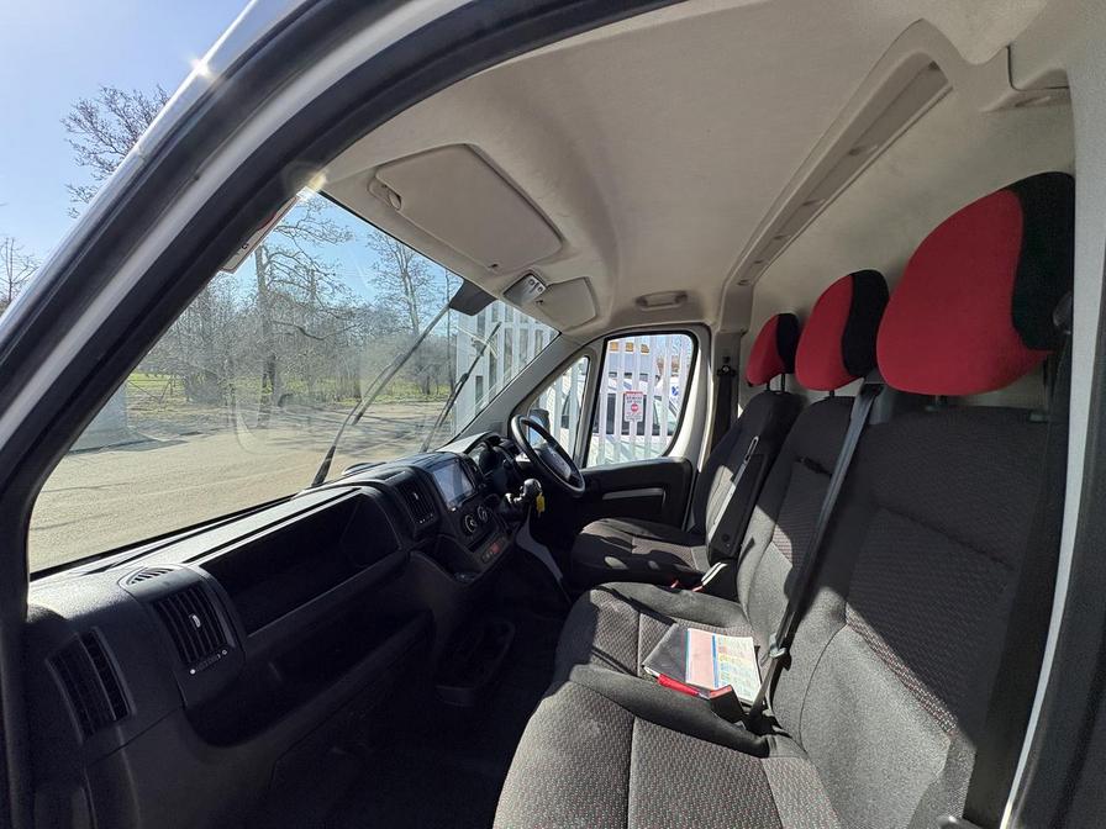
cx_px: 553
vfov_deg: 85.7
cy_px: 414
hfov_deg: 102.1
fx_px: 447
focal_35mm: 14
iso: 64
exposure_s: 1/700
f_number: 2.2
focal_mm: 2.22
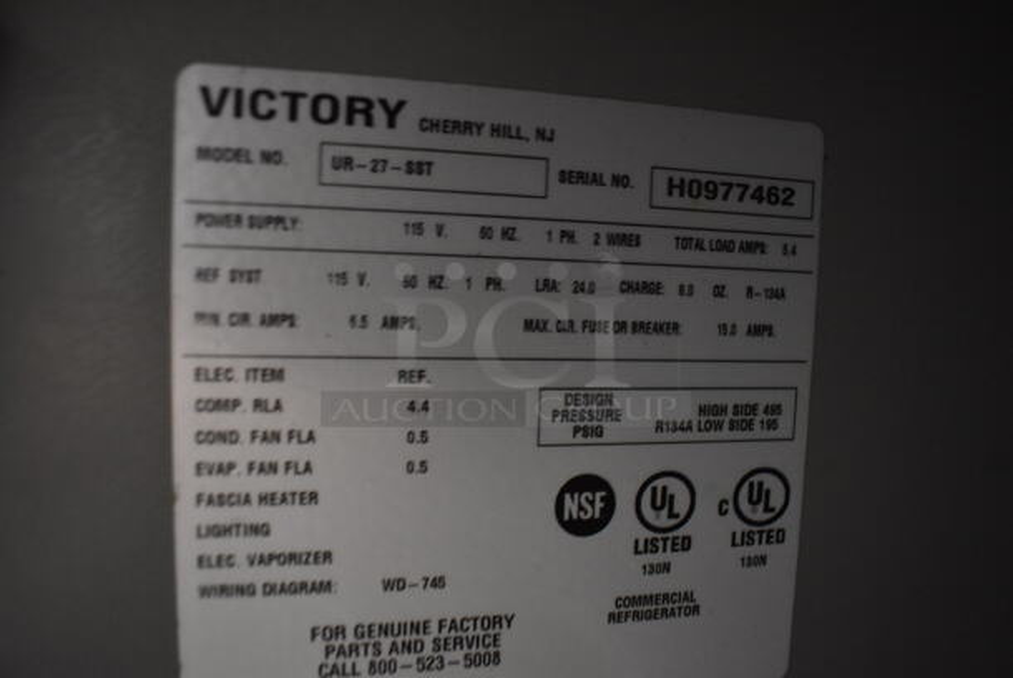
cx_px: 506
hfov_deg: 67.3
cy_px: 339
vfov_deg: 48.0
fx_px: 760
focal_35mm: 27
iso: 3200
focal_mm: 18
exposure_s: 1/30
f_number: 3.5
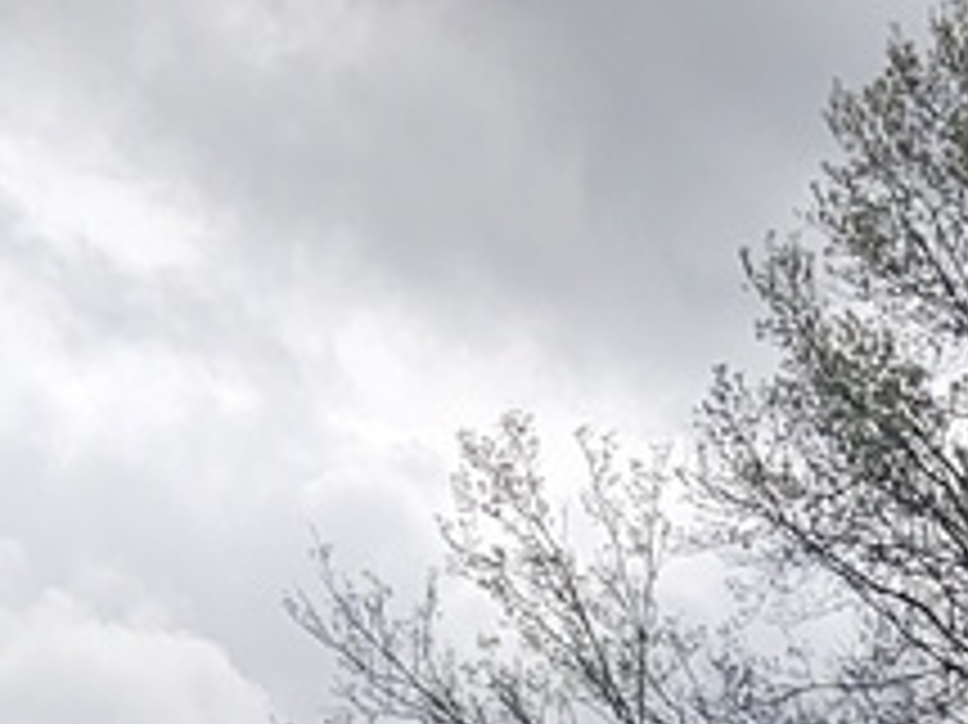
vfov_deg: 7.4
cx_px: 1369
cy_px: 2069
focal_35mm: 181
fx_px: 5059
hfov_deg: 10.6
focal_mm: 4.75
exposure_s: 1/6547
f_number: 1.7
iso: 100
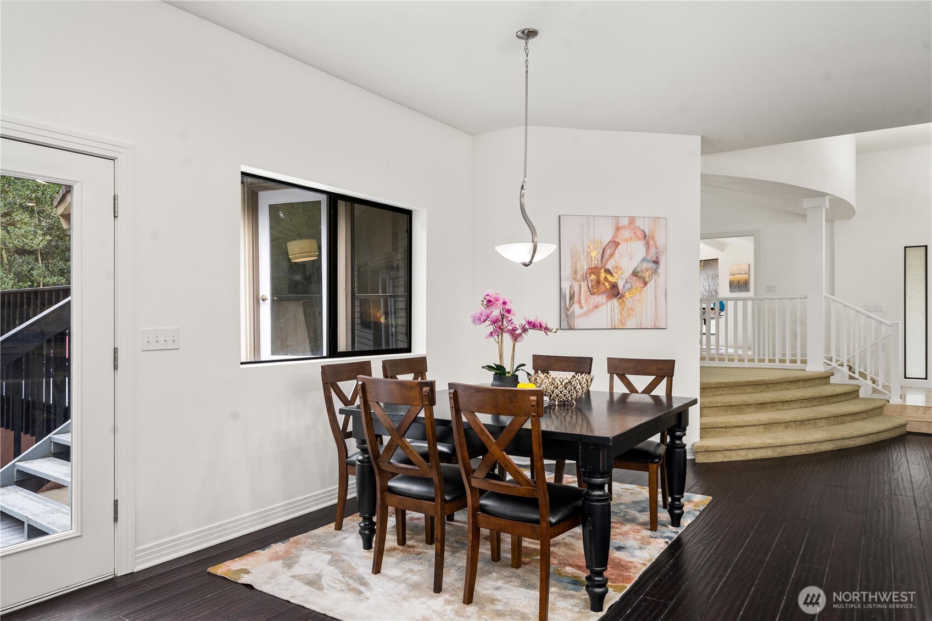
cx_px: 466
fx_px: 621
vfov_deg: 53.1
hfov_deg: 73.7
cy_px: 310
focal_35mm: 24
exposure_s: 1/30
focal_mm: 24
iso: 250
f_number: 8
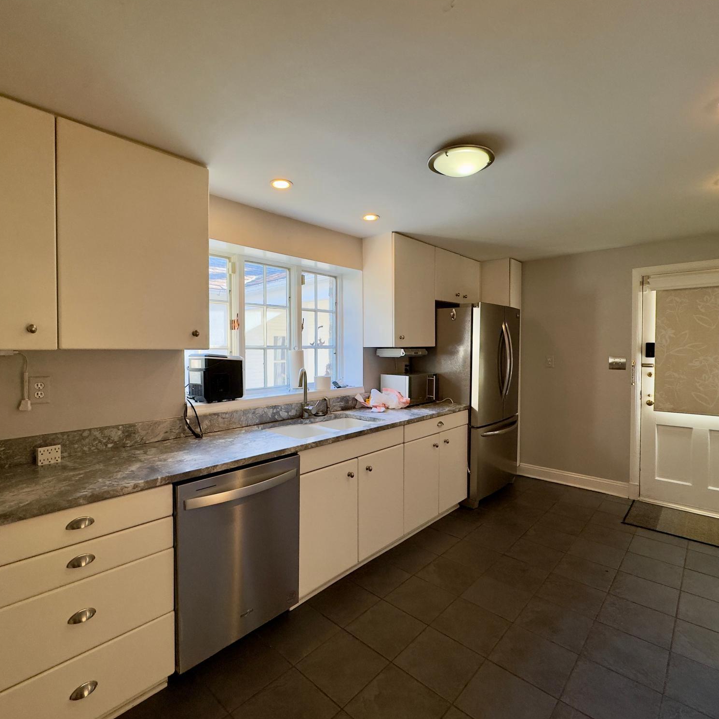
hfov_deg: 84.0
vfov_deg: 84.0
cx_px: 363
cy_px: 356
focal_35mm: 17
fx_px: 399
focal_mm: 2.22
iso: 160
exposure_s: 1/120
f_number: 2.2
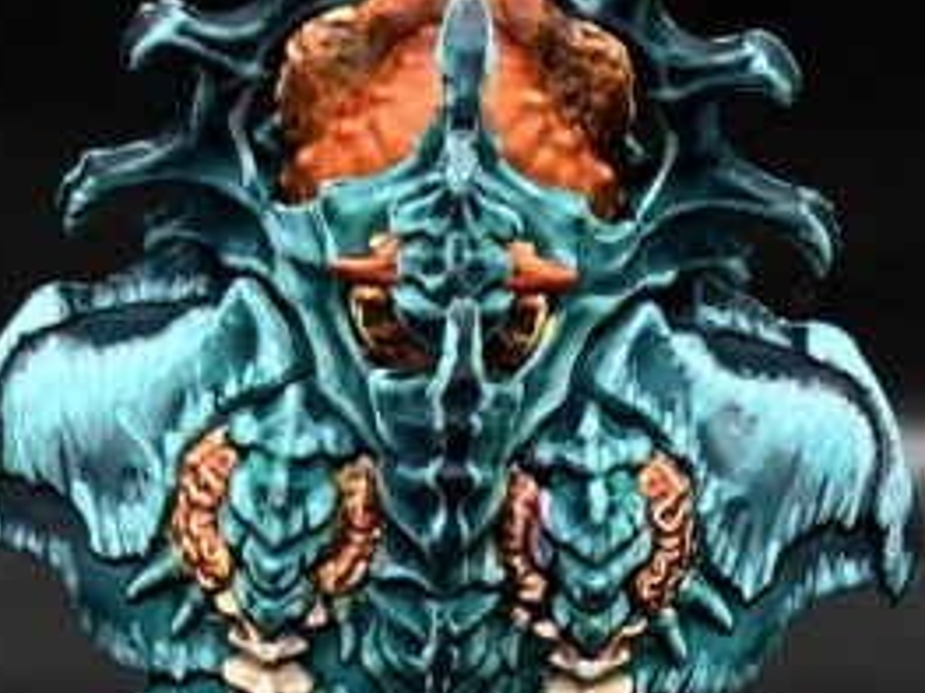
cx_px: 538
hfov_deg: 10.6
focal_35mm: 187
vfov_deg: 7.9
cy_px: 637
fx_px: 4995
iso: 80
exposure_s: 1/190
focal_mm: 6.86
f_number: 1.78
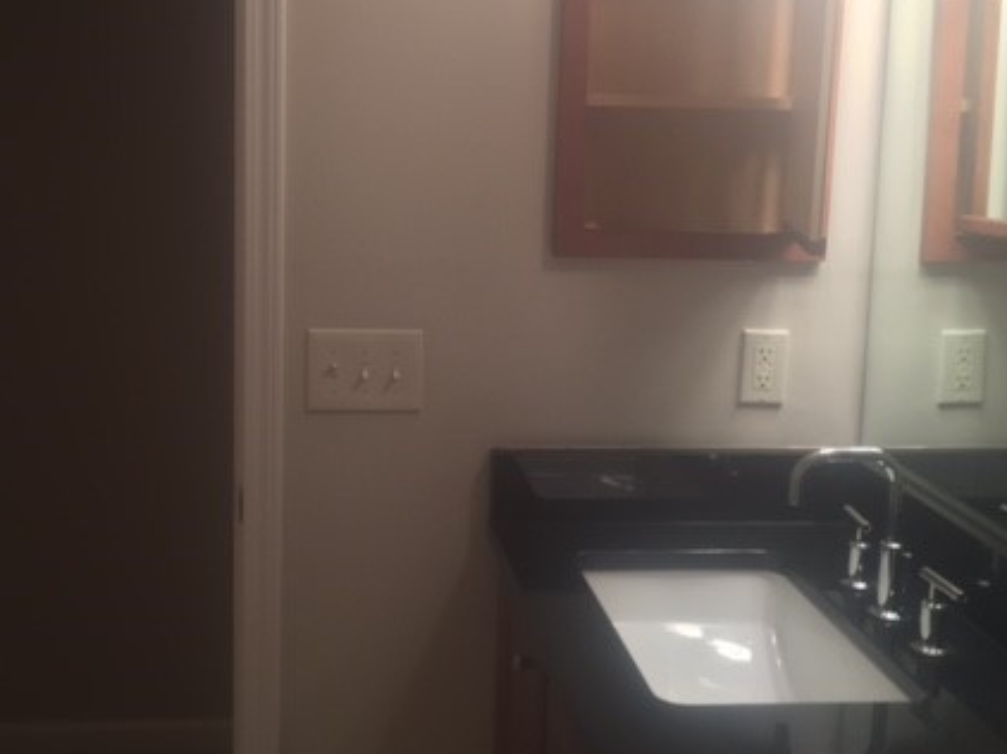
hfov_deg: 42.7
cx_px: 394
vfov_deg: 32.7
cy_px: 291
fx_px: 1279
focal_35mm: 44
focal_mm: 4.15
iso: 32
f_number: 2.2
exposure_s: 1/40
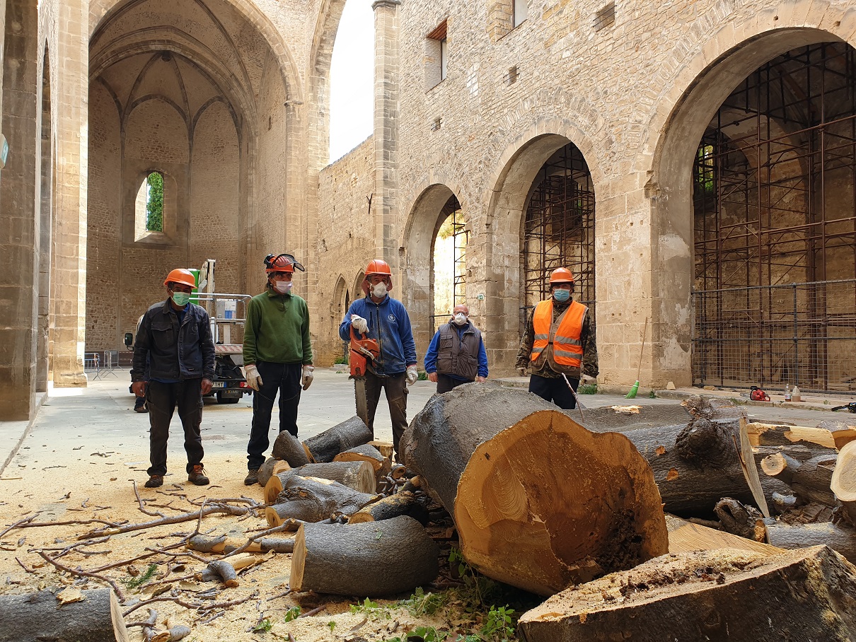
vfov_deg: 53.1
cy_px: 321
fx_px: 643
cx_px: 428
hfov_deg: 67.3
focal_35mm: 26
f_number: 2.4
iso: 50
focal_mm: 4.3
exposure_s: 1/143
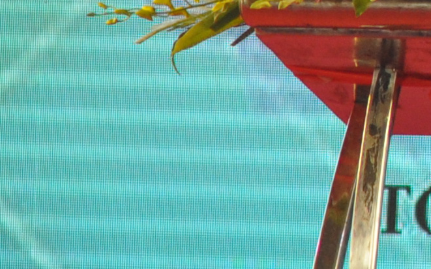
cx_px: 961
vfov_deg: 1.9
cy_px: -221
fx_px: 8139
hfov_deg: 3.0
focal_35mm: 693
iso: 500
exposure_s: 1/250
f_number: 4
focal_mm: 70
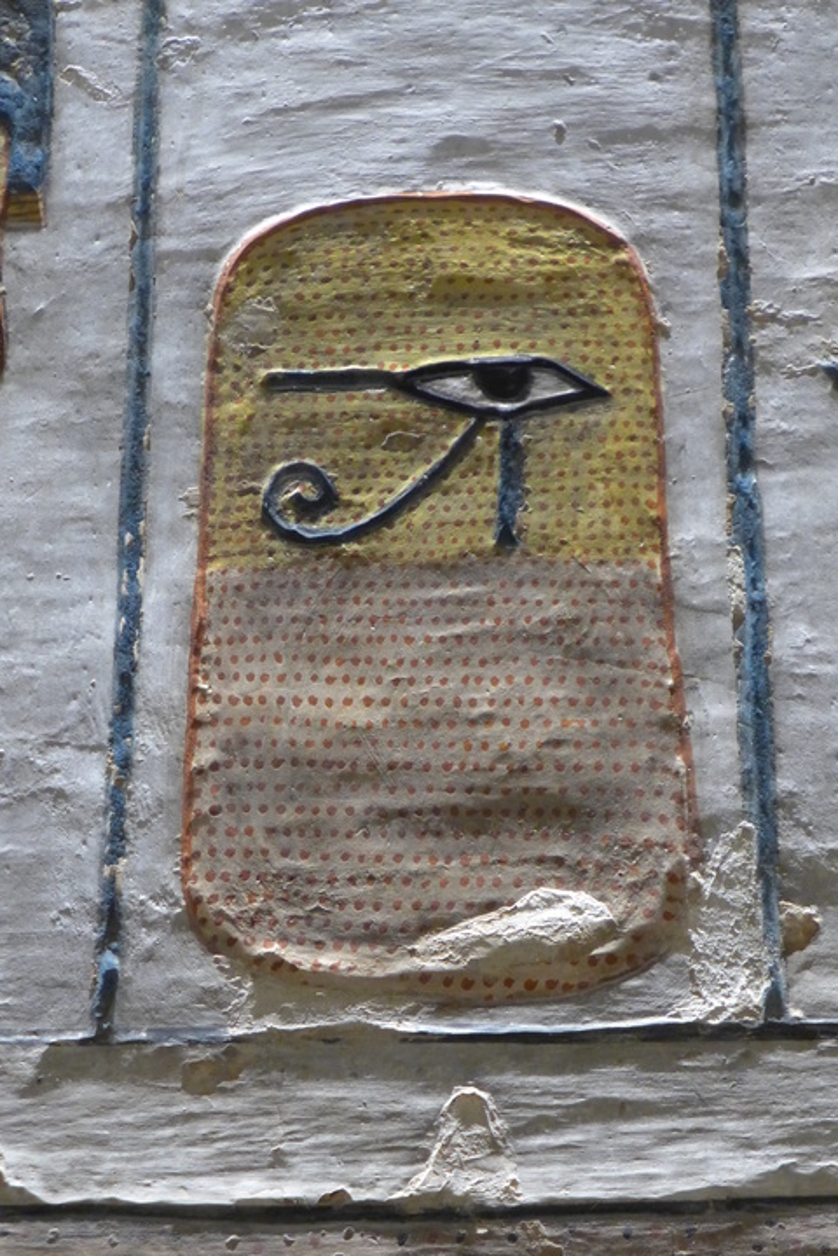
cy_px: 628
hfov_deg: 17.1
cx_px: 419
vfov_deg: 25.4
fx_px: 2790
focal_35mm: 80
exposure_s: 1/40
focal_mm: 15.7
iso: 800
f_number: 2.2
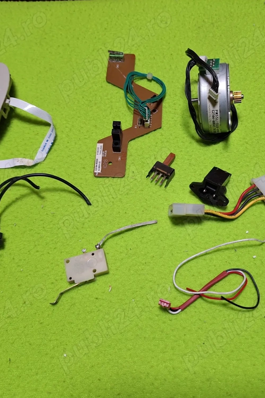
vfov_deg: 58.7
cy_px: 199
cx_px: 176
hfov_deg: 40.6
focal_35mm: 32
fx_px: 354
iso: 100
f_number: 1.8
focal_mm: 5.54
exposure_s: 1/50
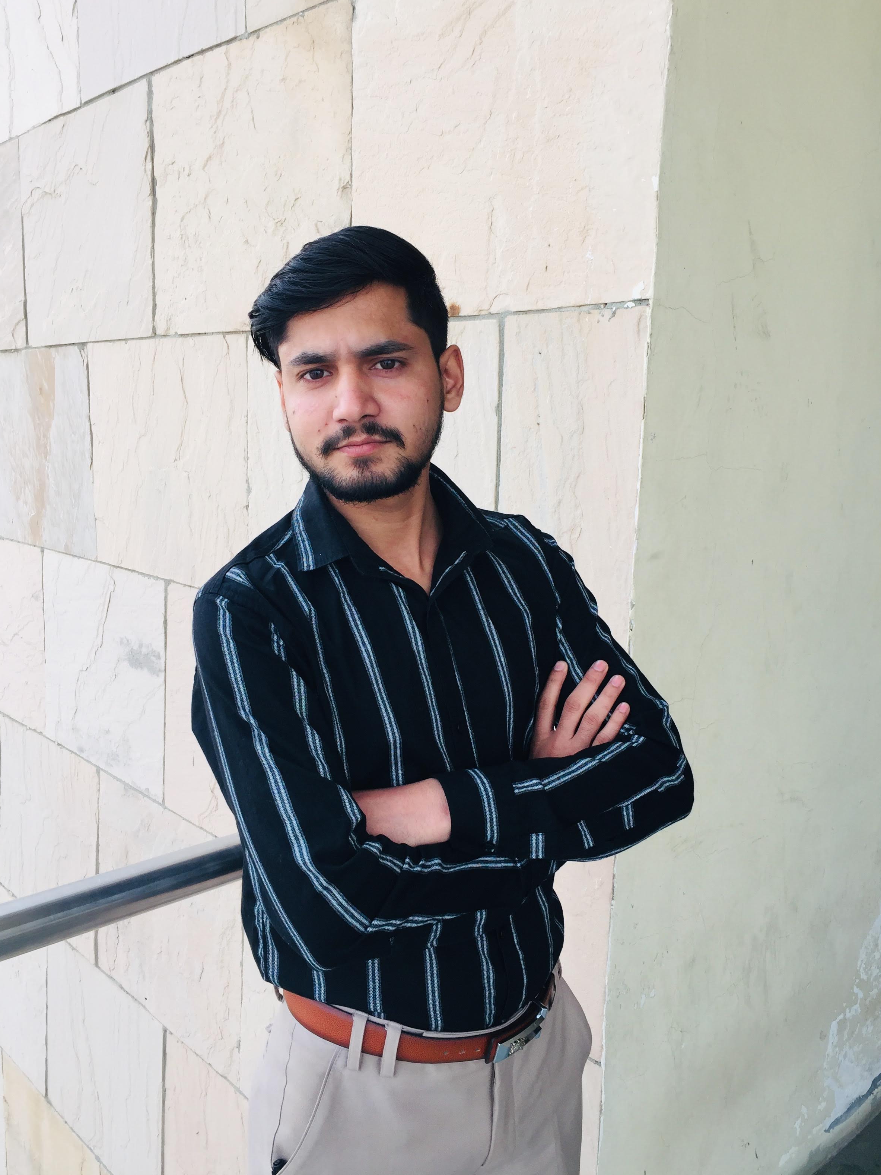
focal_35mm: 30
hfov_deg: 46.8
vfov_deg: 60.0
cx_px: 441
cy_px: 575
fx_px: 1018
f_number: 2.2
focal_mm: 4.15
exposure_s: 1/324
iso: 32
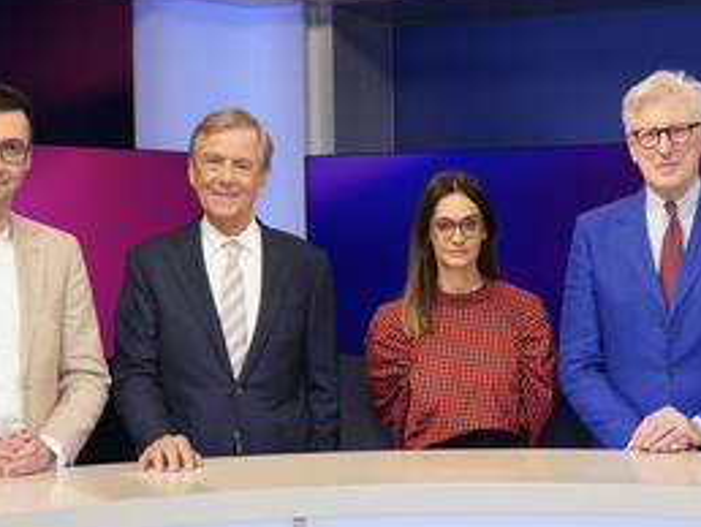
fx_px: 1054
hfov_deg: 36.6
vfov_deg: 27.7
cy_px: 391
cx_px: 428
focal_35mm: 52
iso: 2000
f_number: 5
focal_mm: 31
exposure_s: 1/160
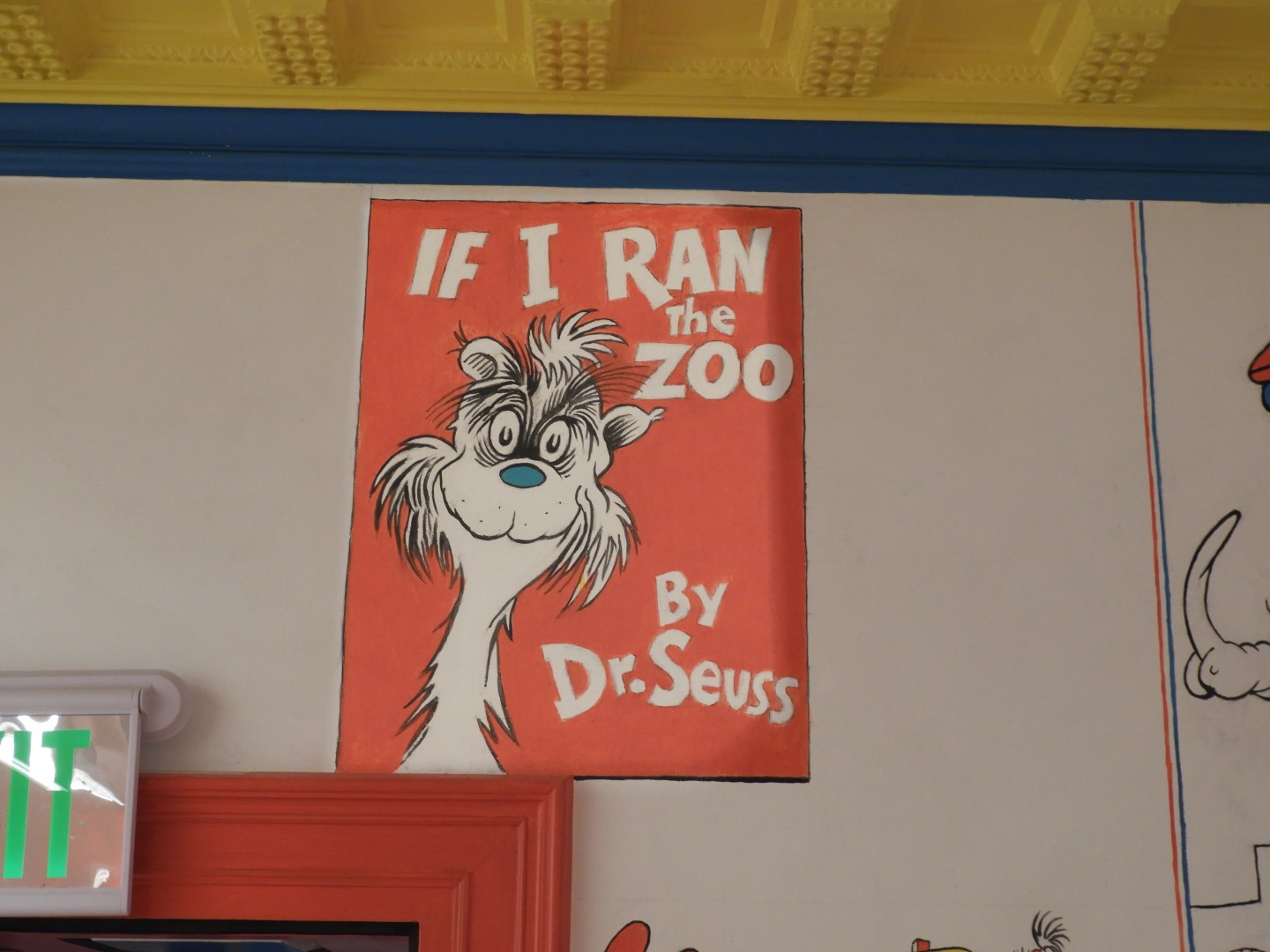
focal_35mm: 55
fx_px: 2018
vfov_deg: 26.6
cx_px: 635
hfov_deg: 34.9
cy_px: 476
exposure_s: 1/30
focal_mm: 9.9
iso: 250
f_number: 4
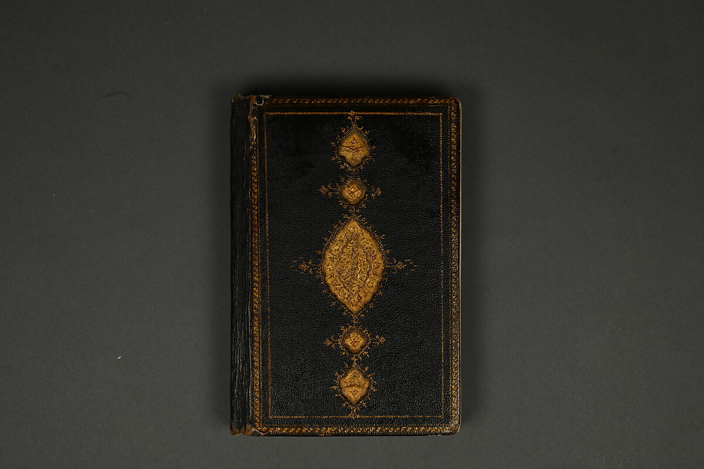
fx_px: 1115
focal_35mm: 57
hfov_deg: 35.1
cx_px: 352
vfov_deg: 23.8
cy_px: 234
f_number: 13
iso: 250
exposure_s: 1/30
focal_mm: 57
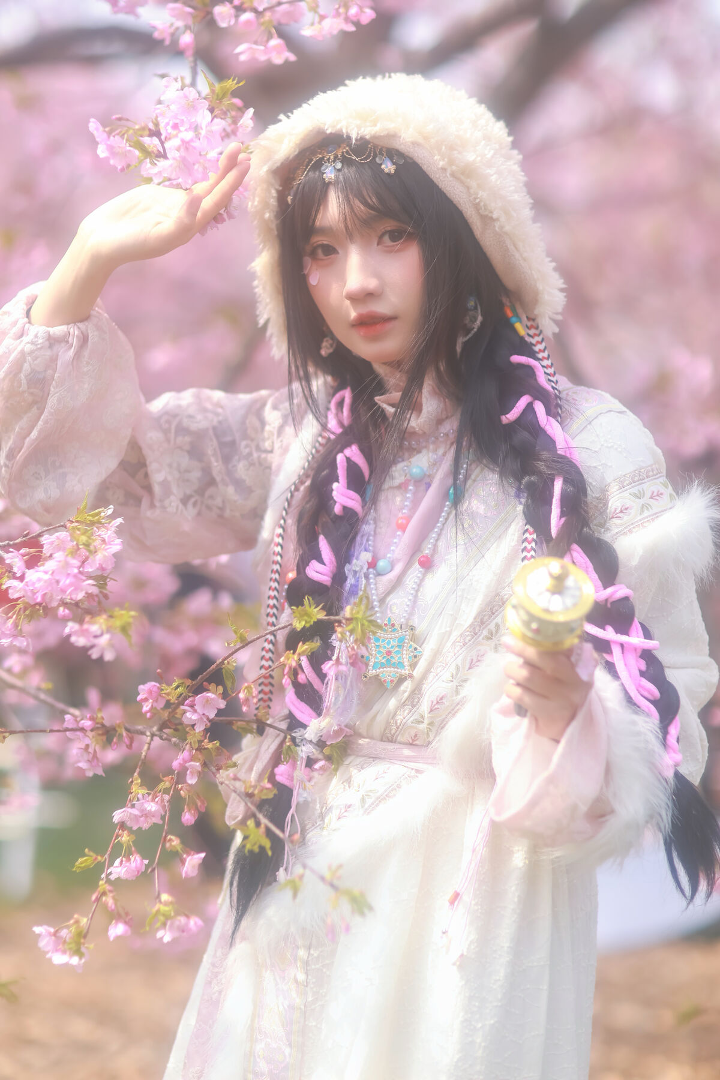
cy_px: 540
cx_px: 360
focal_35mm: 84
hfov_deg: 16.3
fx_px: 2520
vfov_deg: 24.2
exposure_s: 1/2000
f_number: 1.8
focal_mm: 85
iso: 100
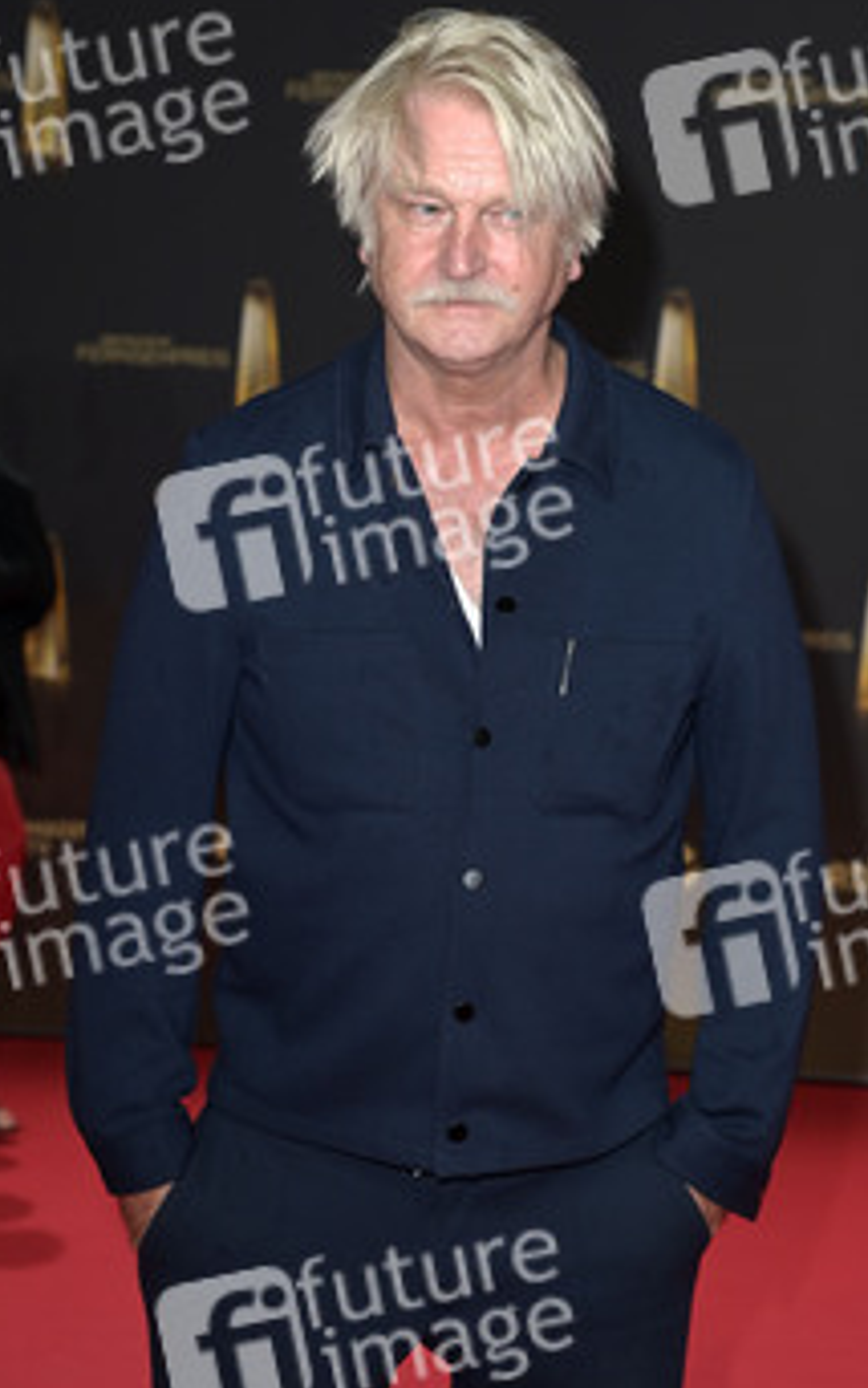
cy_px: 718
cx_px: 483
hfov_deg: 14.1
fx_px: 3517
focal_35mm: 93
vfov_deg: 22.3
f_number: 5
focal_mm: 78
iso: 1250
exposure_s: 1/250
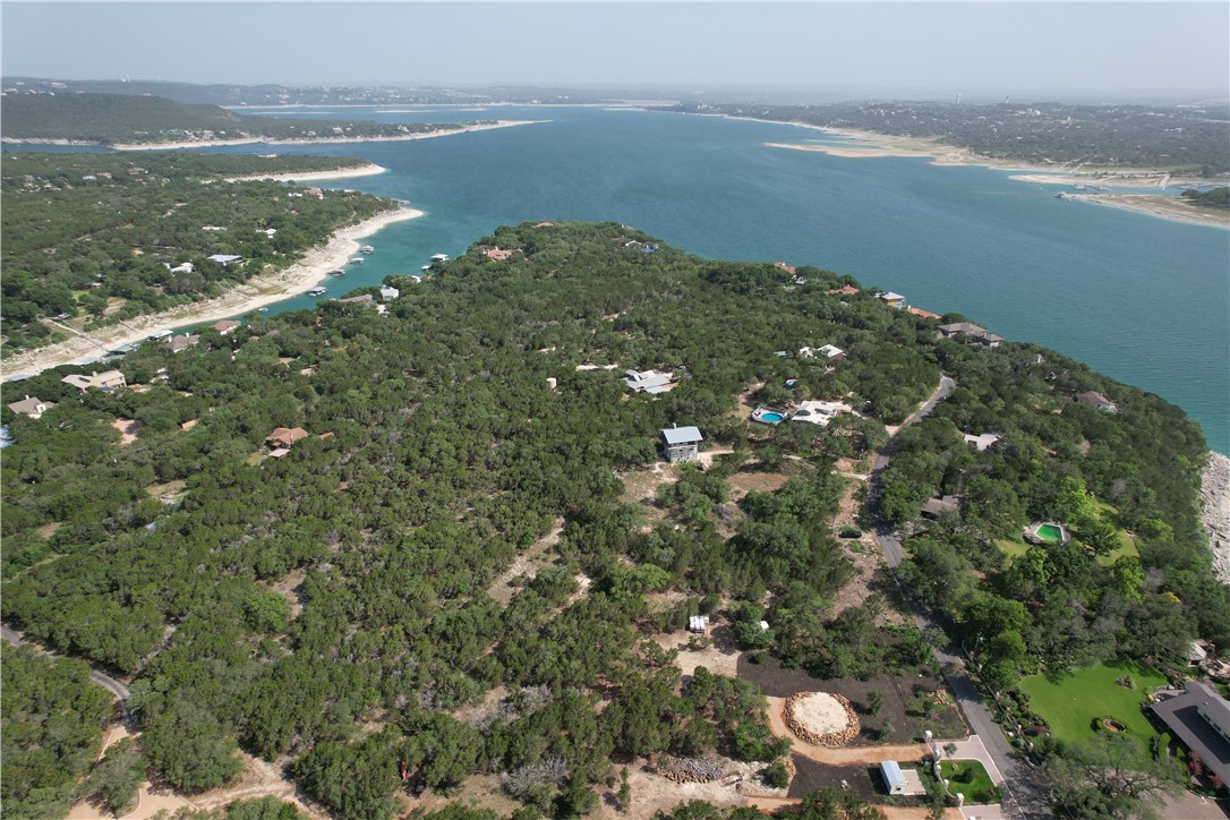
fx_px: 752
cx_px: 615
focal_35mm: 22
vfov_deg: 57.2
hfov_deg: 78.6
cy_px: 410
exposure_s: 1/1600
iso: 120
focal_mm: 8.38
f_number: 2.8
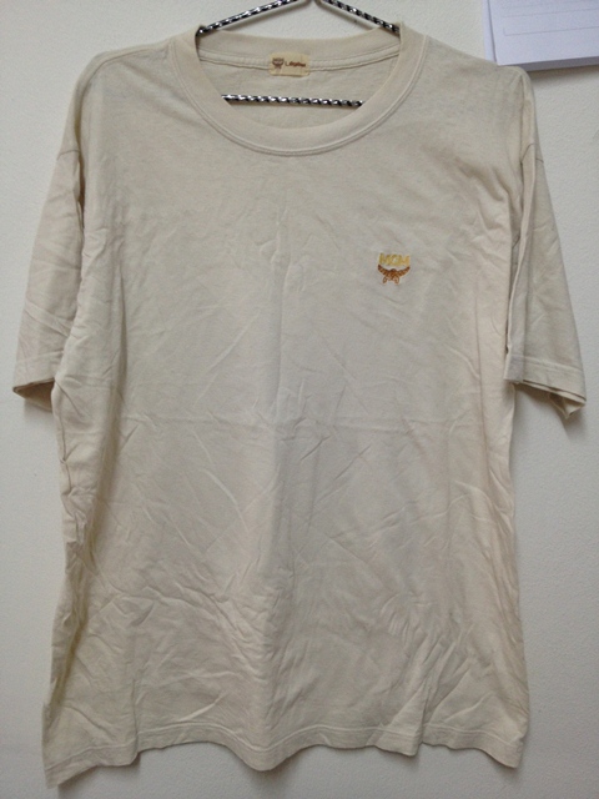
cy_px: 400
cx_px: 300
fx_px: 808
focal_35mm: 35
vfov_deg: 52.6
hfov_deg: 40.7
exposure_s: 1/20
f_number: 2.4
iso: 80
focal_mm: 4.28
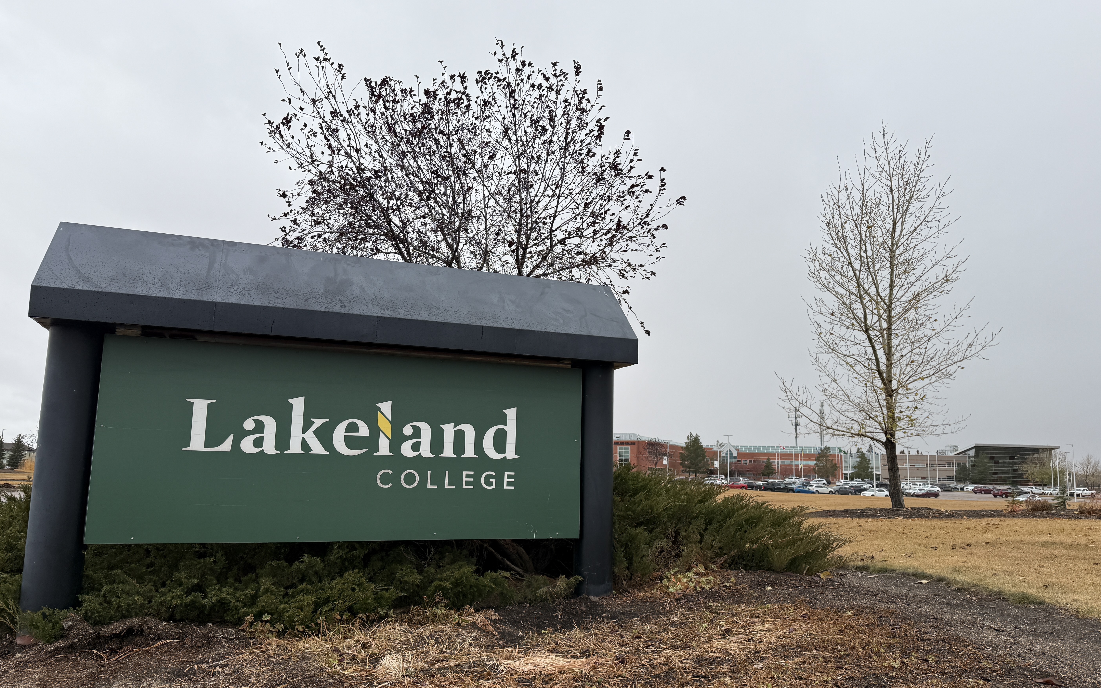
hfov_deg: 70.4
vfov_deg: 47.6
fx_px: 780
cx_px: 552
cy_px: 368
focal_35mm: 26
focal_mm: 6.76
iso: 80
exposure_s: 1/831
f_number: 1.78
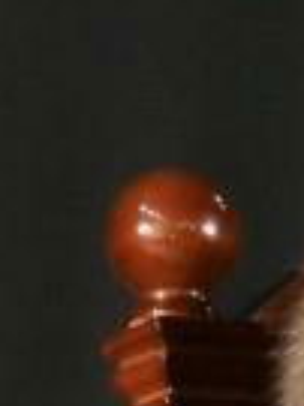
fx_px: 25684
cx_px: 781
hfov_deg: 0.7
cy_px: 547
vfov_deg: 0.9
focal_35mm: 2190
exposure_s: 1/200
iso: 200
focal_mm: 200
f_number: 2.8
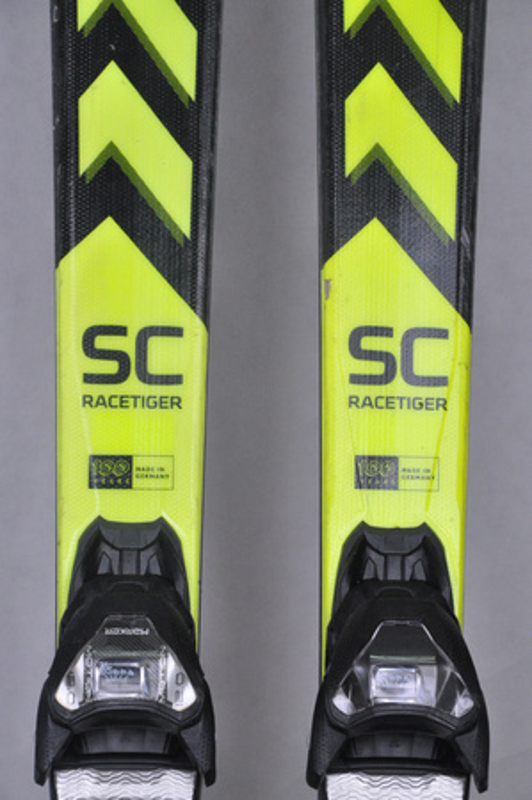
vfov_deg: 13.1
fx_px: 3499
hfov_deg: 8.7
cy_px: 400
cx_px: 266
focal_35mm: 158
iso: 3200
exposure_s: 1/125
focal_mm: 105
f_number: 9.5
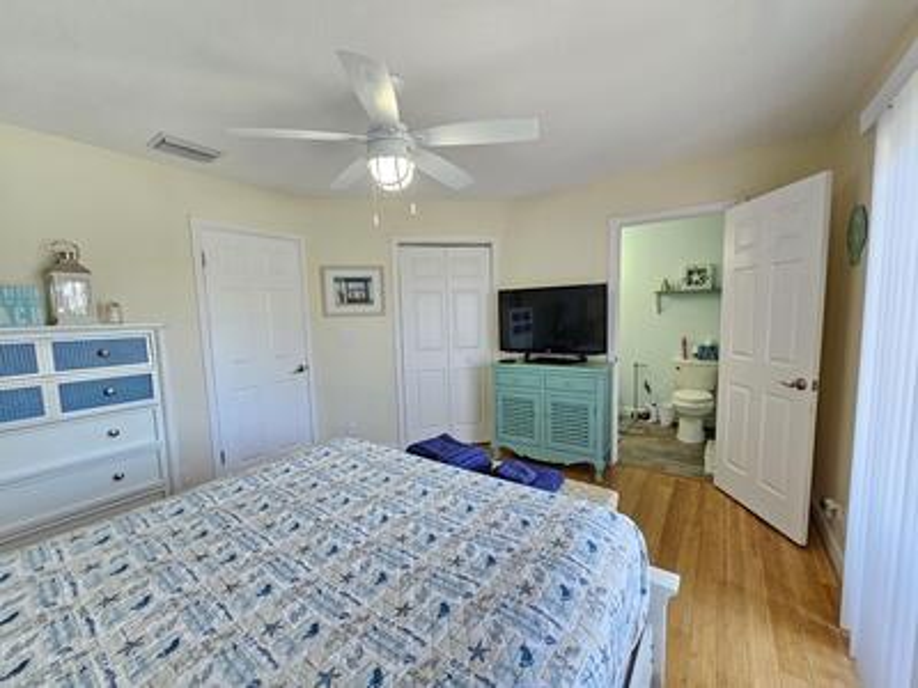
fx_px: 345
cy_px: 344
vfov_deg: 89.9
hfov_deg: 106.2
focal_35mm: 13
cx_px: 459
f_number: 2.2
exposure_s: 1/60
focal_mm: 2.2
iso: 250
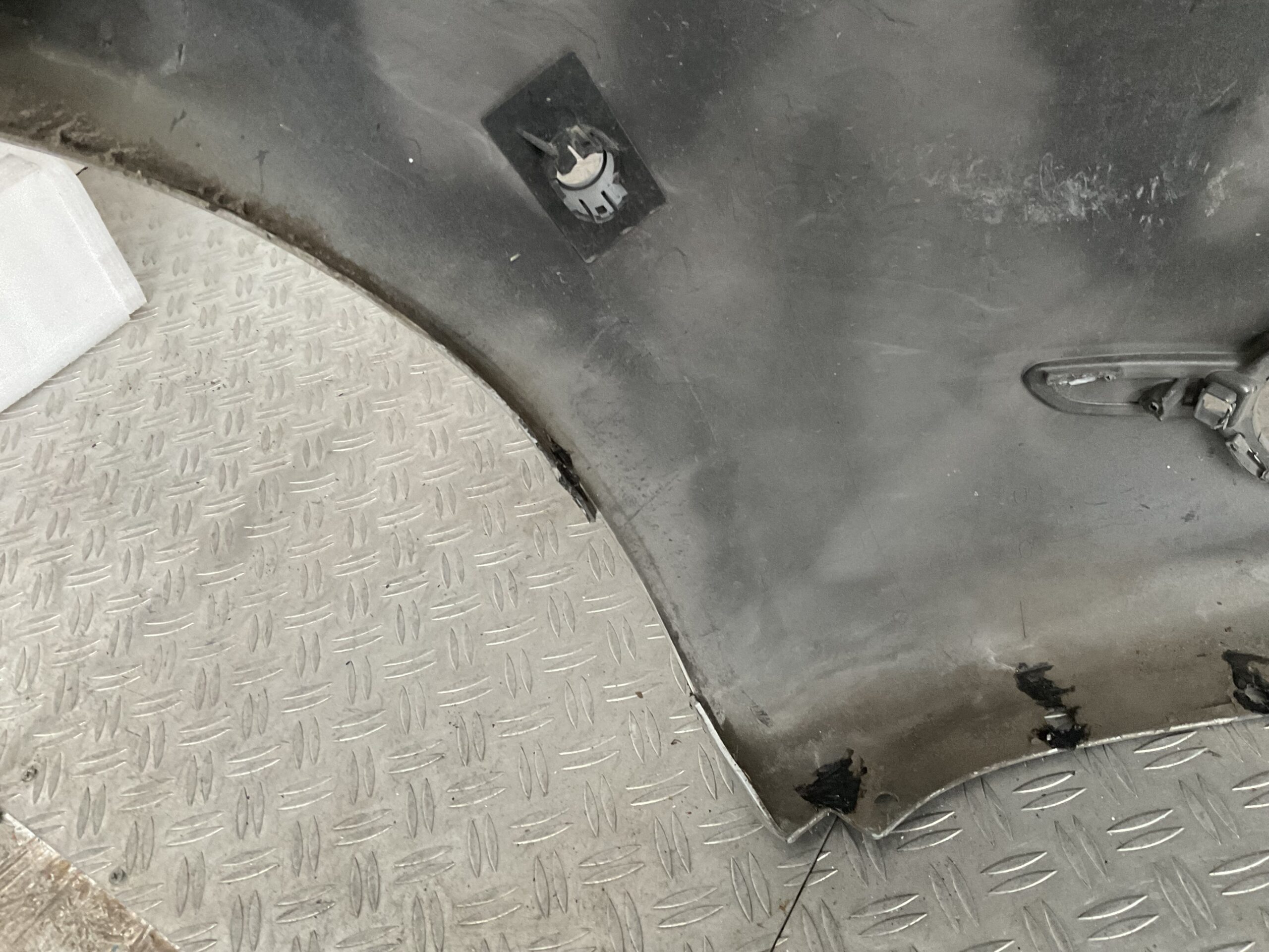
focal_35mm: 29
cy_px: 476
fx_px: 1063
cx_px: 634
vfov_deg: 48.2
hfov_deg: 61.7
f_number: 1.8
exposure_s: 1/50
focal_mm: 3
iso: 160
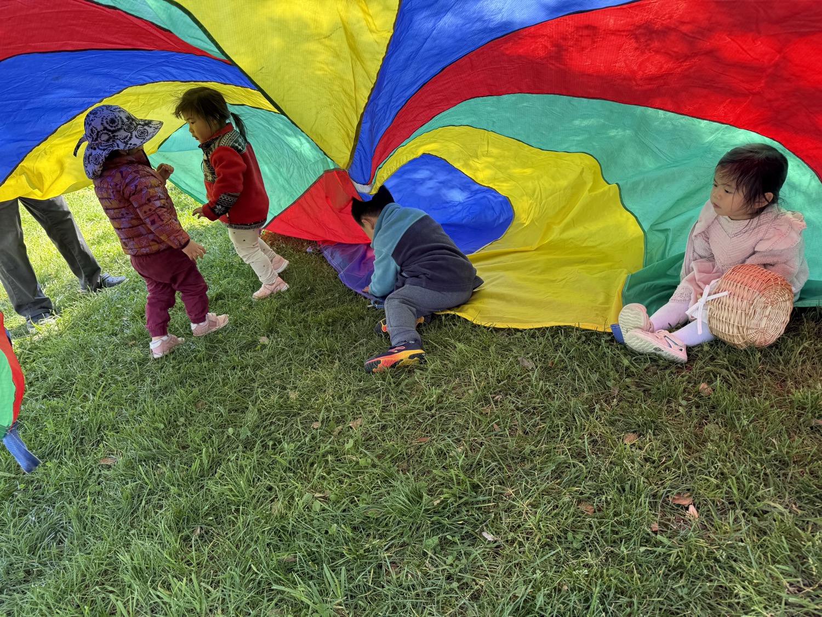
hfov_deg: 71.6
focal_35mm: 24
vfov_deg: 56.8
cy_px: 308
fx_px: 570
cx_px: 411
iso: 80
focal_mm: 6.76
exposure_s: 1/190
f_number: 1.78
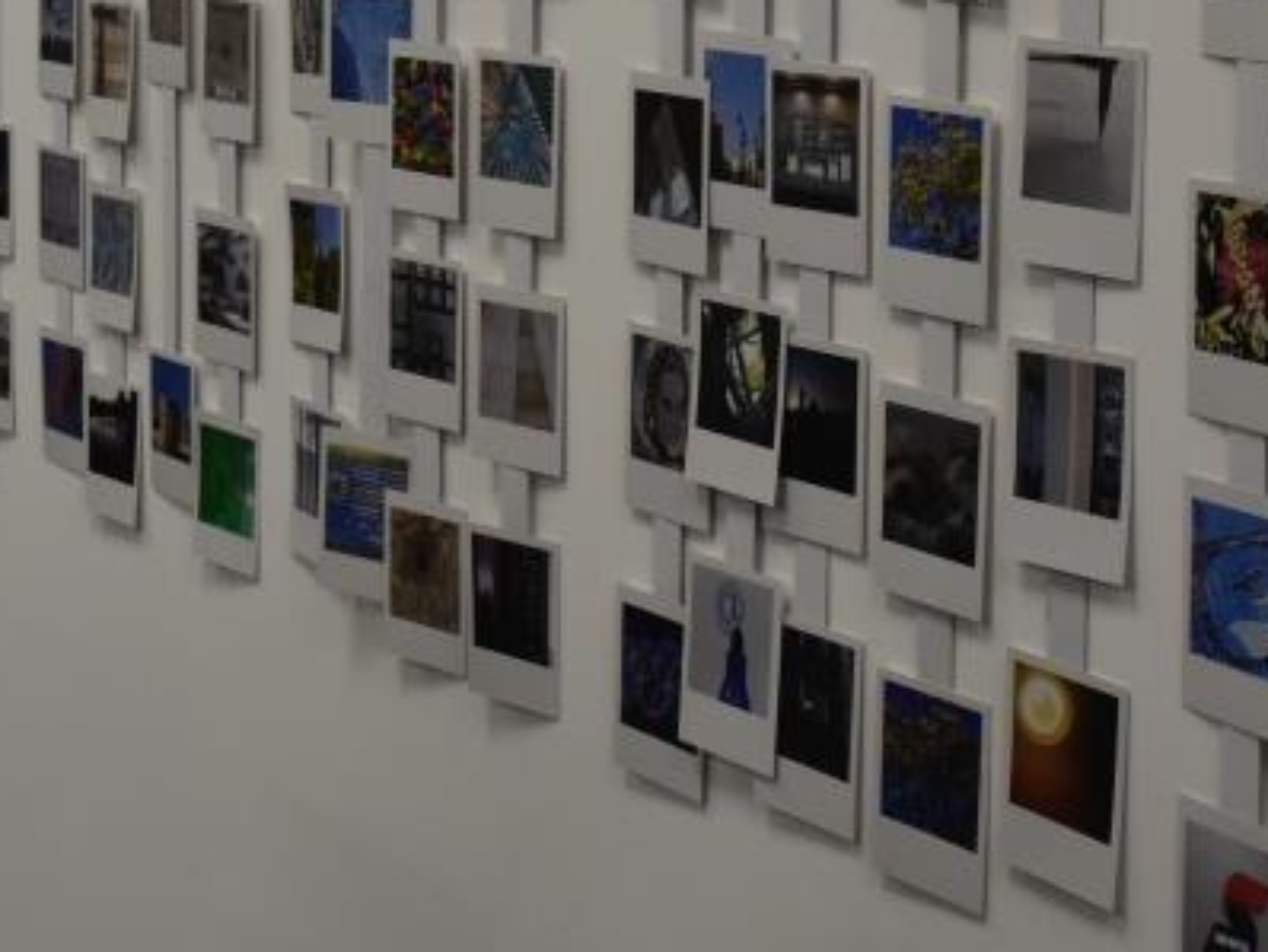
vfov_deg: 16.3
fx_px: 3262
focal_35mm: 89
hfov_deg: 21.9
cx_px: 392
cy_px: 53
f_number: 7.1
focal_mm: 24
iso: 1250
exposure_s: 1/200
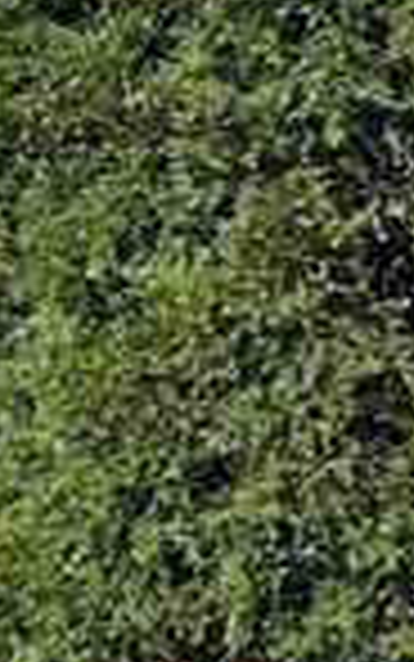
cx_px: -850
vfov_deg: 14.3
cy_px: 9
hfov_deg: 7.8
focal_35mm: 144
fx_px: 2597
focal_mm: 4.25
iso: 25
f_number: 1.8
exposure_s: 1/3401
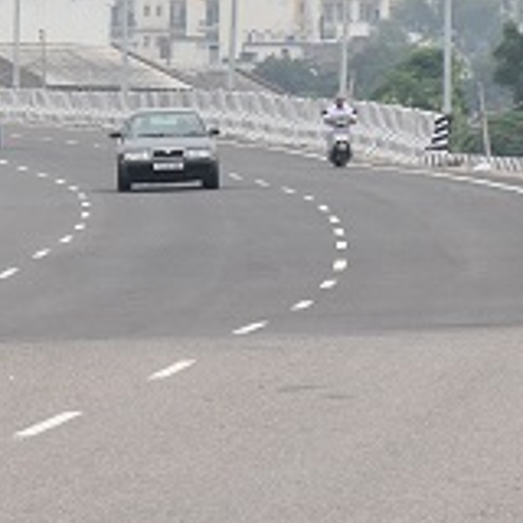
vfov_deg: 3.7
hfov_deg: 3.7
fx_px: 7983
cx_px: -177
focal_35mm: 467
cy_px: -80
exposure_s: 1/1250
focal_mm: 90
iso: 500
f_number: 9
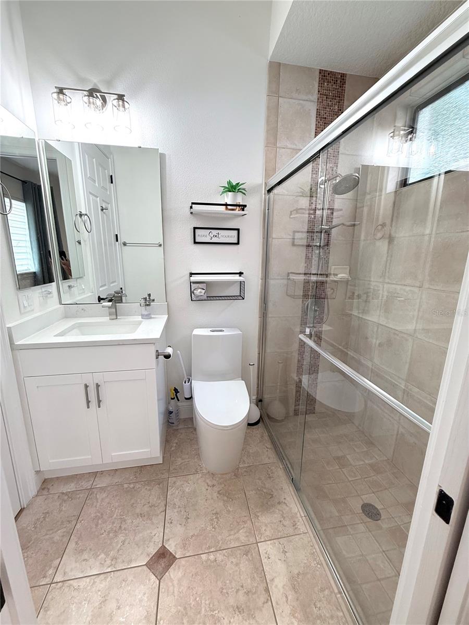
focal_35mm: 14
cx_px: 234
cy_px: 312
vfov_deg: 102.1
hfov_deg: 85.7
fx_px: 253
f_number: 2.2
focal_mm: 2.22
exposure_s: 1/120
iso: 200
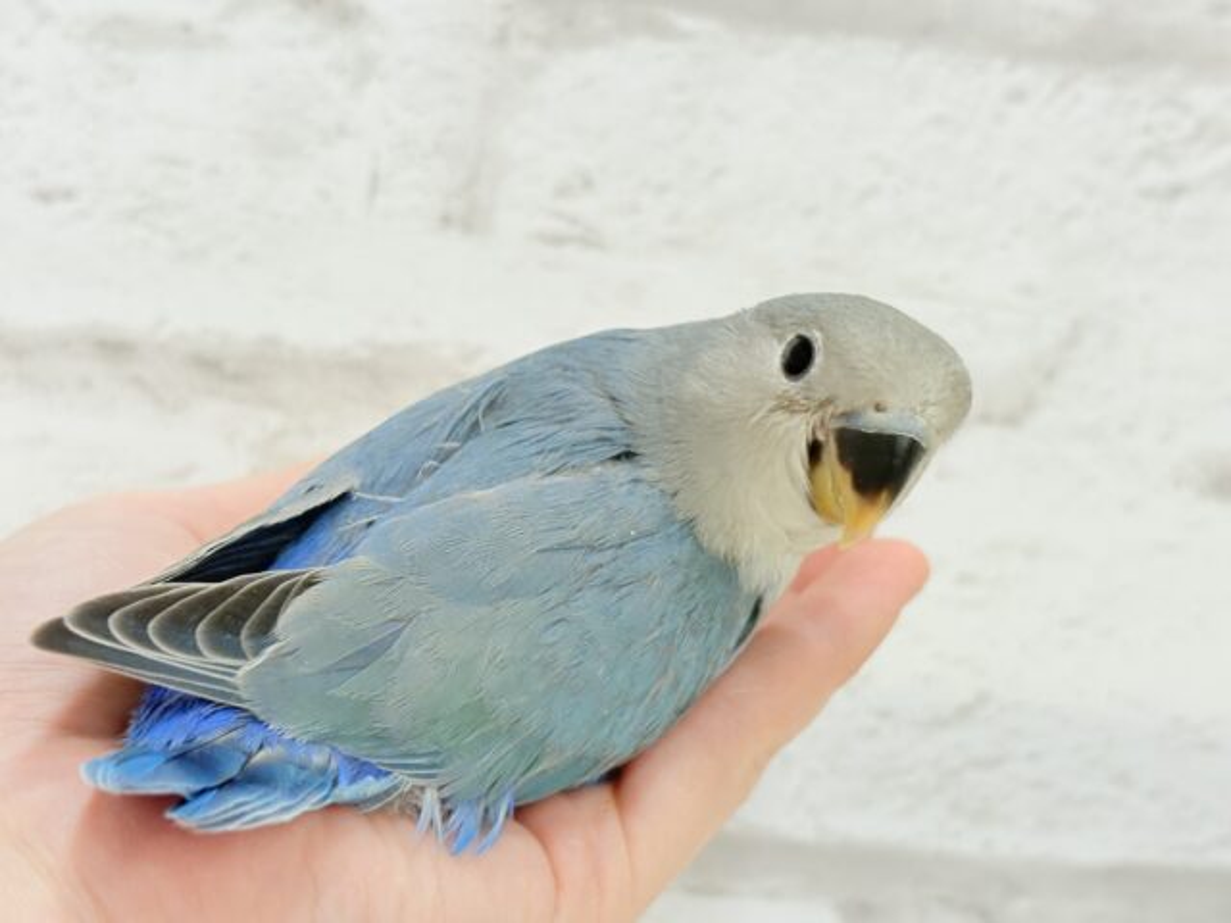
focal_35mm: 52
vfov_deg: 28.0
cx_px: 616
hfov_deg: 36.8
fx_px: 1849
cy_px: 462
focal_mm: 5.96
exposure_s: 1/100
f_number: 1.6
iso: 125
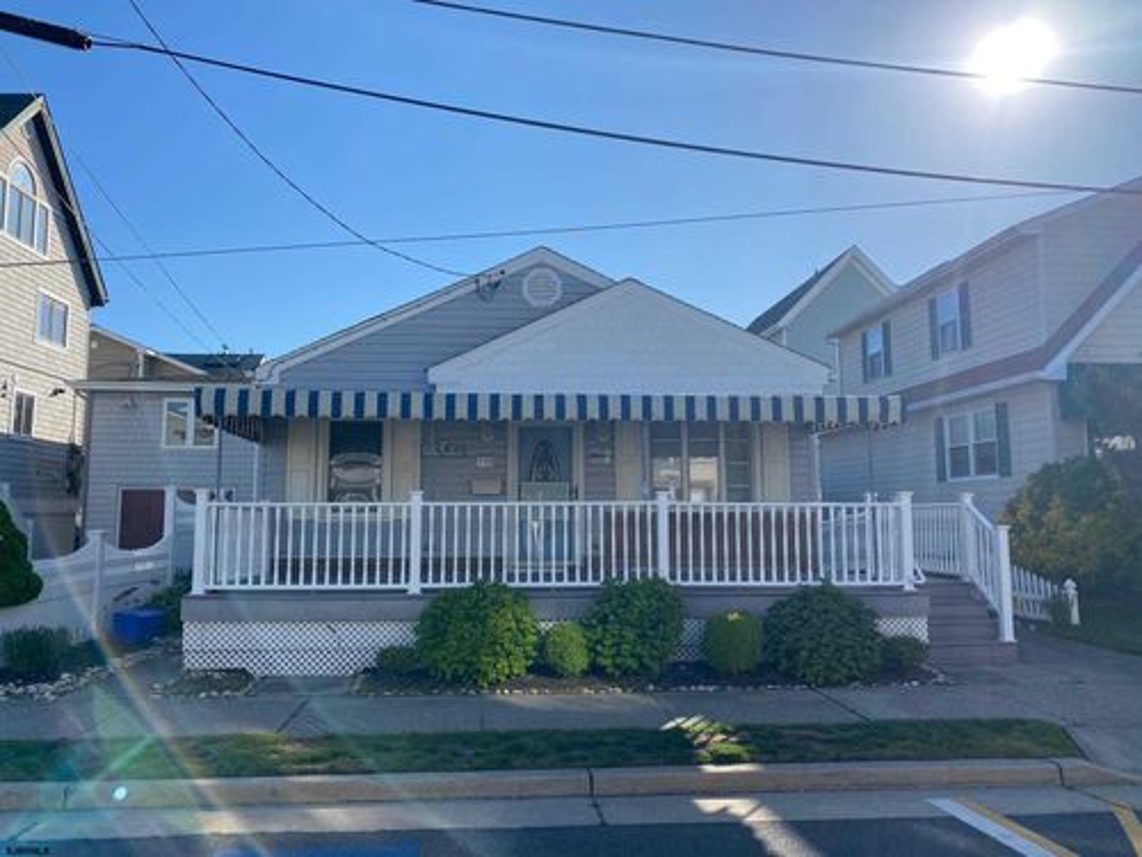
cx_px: 571
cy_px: 428
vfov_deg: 53.1
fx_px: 858
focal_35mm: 26
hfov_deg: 67.3
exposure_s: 1/3497
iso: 32
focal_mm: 4.25
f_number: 1.8
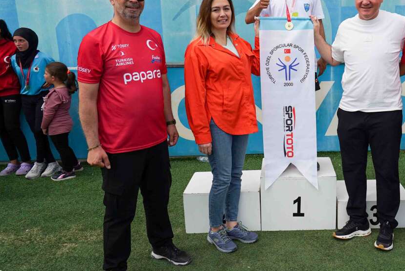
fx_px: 383
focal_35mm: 34
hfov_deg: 53.6
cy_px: 97
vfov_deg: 38.6
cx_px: 297
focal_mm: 22
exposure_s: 1/800
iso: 100
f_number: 5
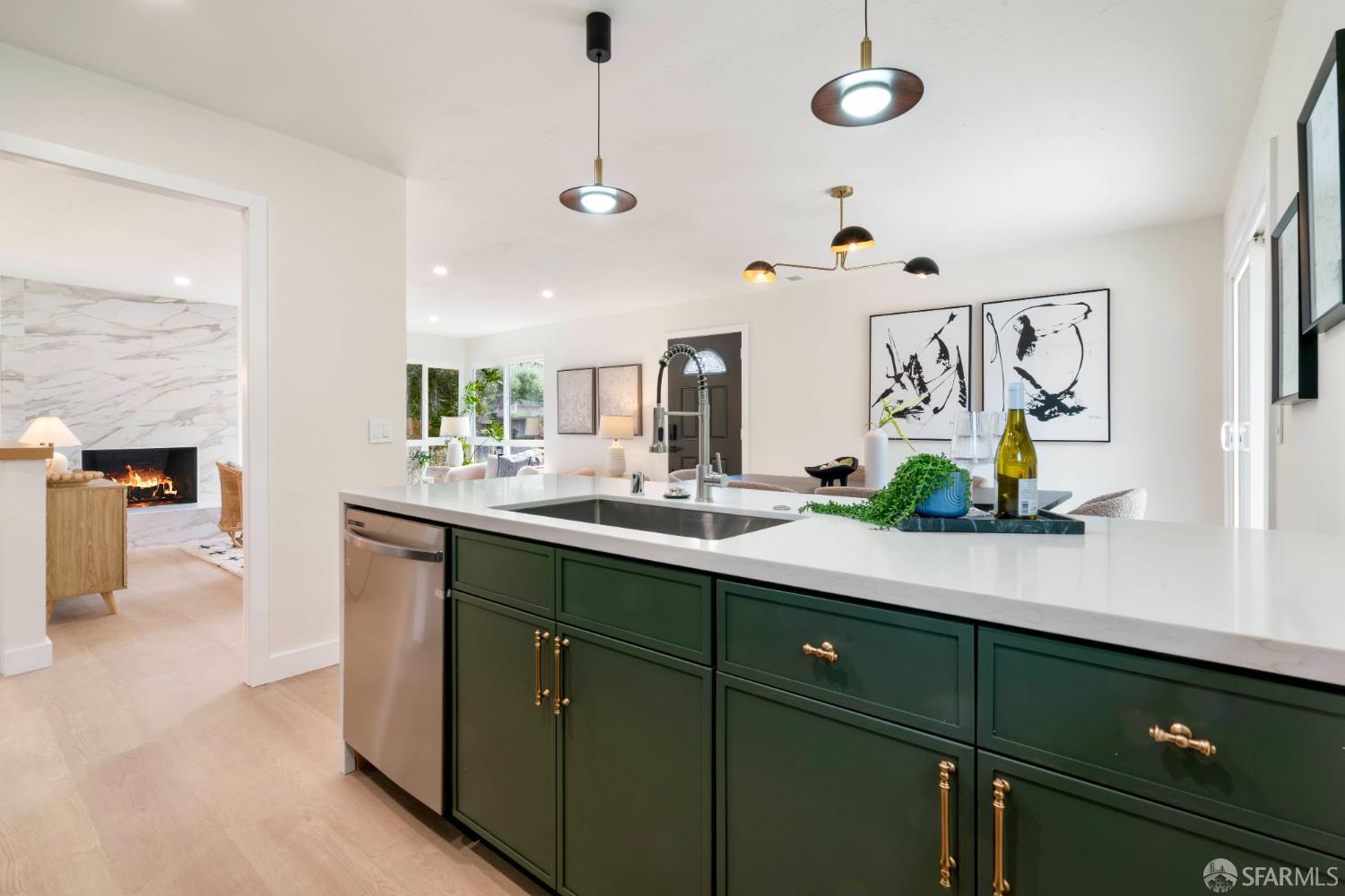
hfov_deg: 96.7
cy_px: 448
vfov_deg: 73.7
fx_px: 598
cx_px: 672
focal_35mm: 16
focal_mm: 16
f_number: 16
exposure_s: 1/1.67
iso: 250
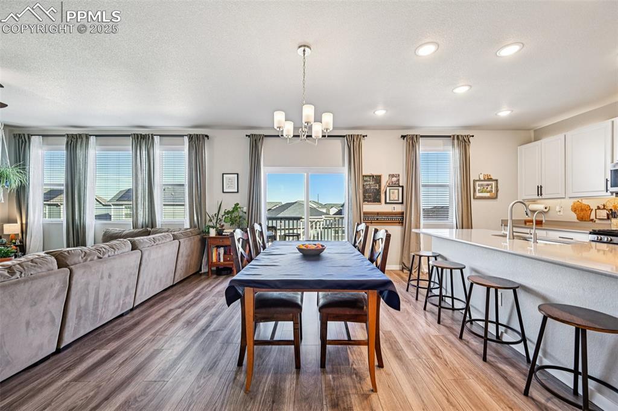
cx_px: 309
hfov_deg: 104.3
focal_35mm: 14
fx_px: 240
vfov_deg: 81.2
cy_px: 206
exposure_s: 1/15
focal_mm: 14
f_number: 8
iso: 200
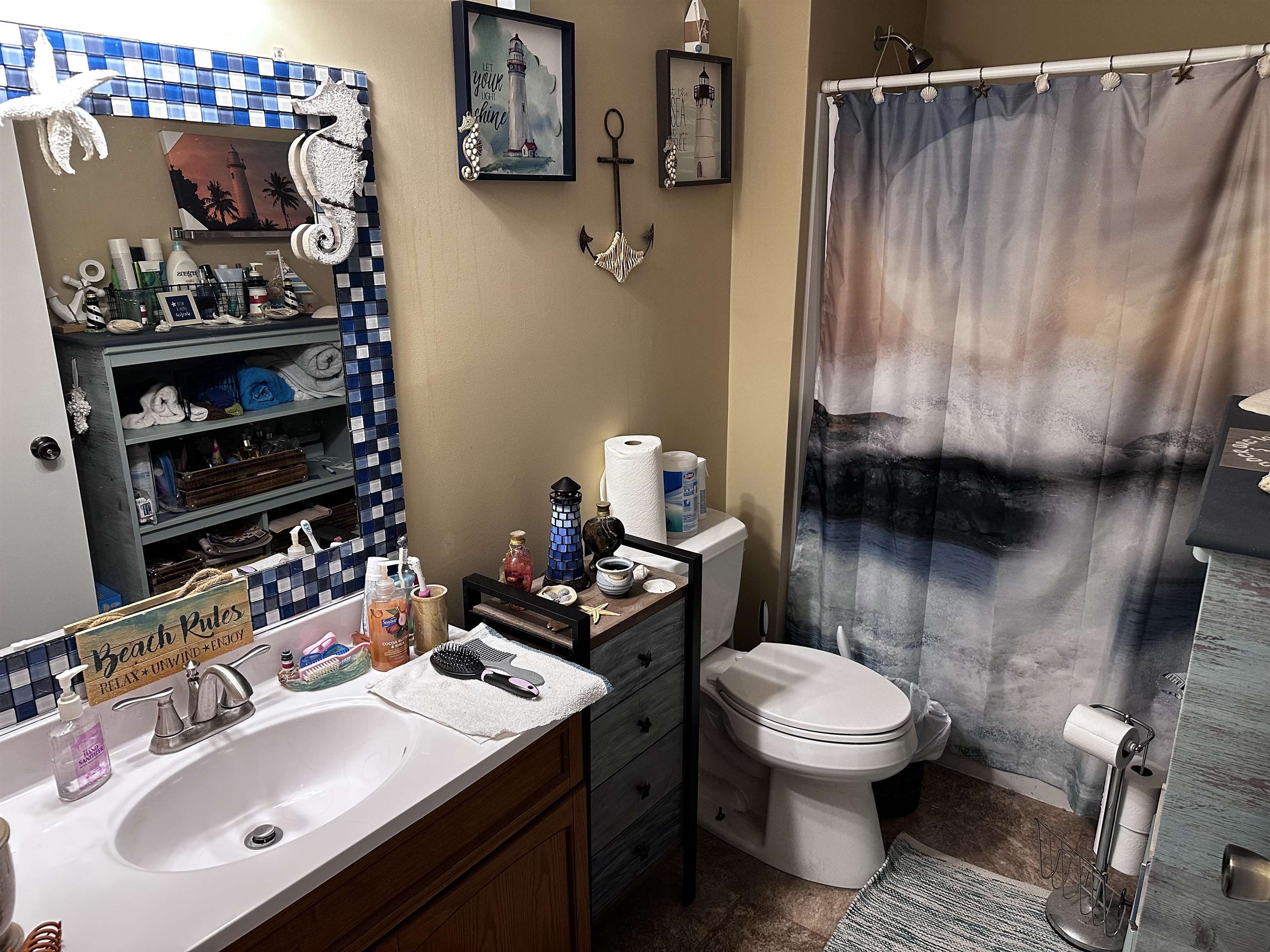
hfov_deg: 71.6
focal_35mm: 24
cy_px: 476
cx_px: 635
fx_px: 881
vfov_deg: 56.8
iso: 250
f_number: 1.78
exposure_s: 1/60
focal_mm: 6.86
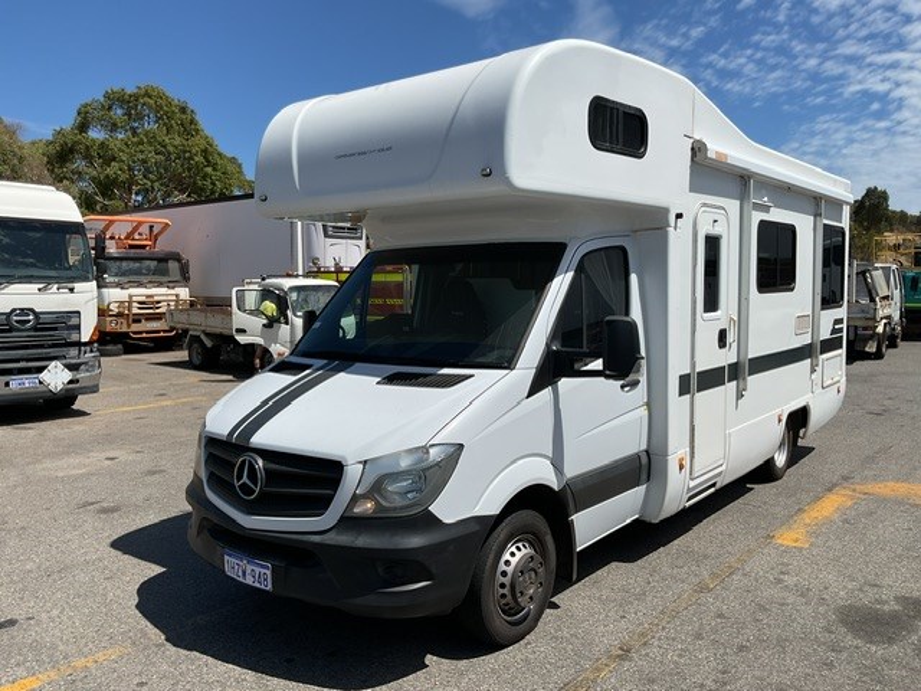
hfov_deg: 61.7
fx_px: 772
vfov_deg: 48.2
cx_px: 460
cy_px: 346
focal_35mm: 29
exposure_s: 1/3788
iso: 16
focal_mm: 3
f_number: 1.8
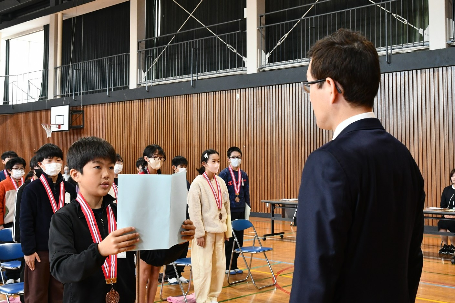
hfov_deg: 49.6
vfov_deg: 34.2
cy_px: 152
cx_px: 228
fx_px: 493
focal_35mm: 39
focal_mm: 26
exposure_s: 1/160
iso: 2000
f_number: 6.3
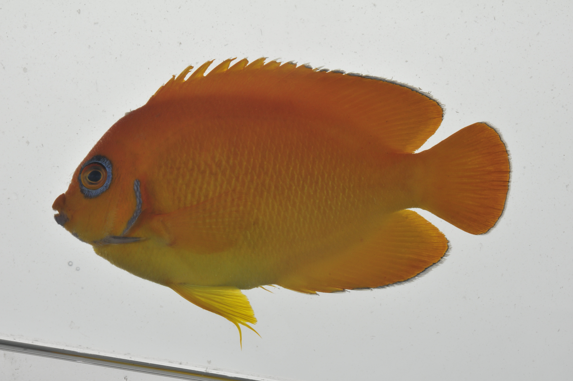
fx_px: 2504
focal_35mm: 158
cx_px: 286
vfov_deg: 8.7
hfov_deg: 13.1
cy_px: 190
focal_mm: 105
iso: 200
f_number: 25
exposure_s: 1/60
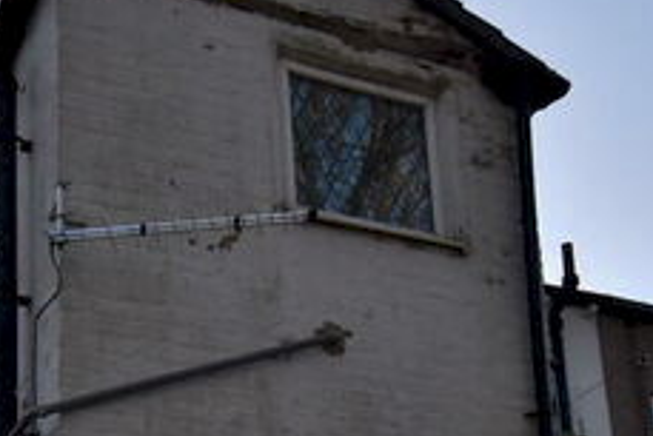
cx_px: 66
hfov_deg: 34.2
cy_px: 509
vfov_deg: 22.9
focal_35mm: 55
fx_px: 998
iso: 500
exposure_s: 1/4000
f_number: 3.5
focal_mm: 12
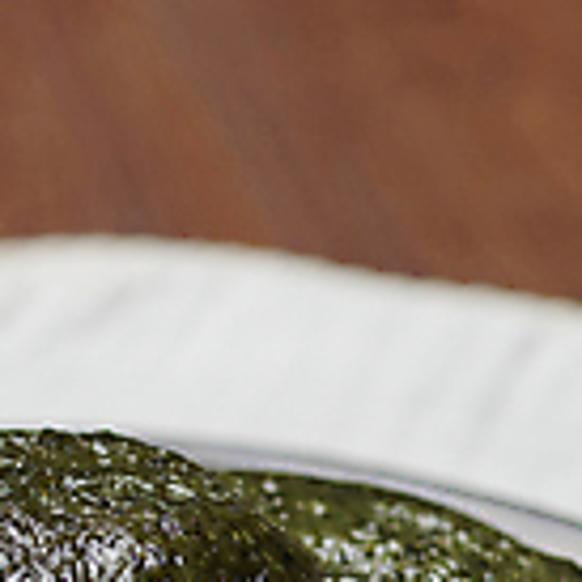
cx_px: -348
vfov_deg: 4.5
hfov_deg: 4.5
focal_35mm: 390
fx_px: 7418
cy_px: 650
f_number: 7.1
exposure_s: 1/125
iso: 64
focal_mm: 105
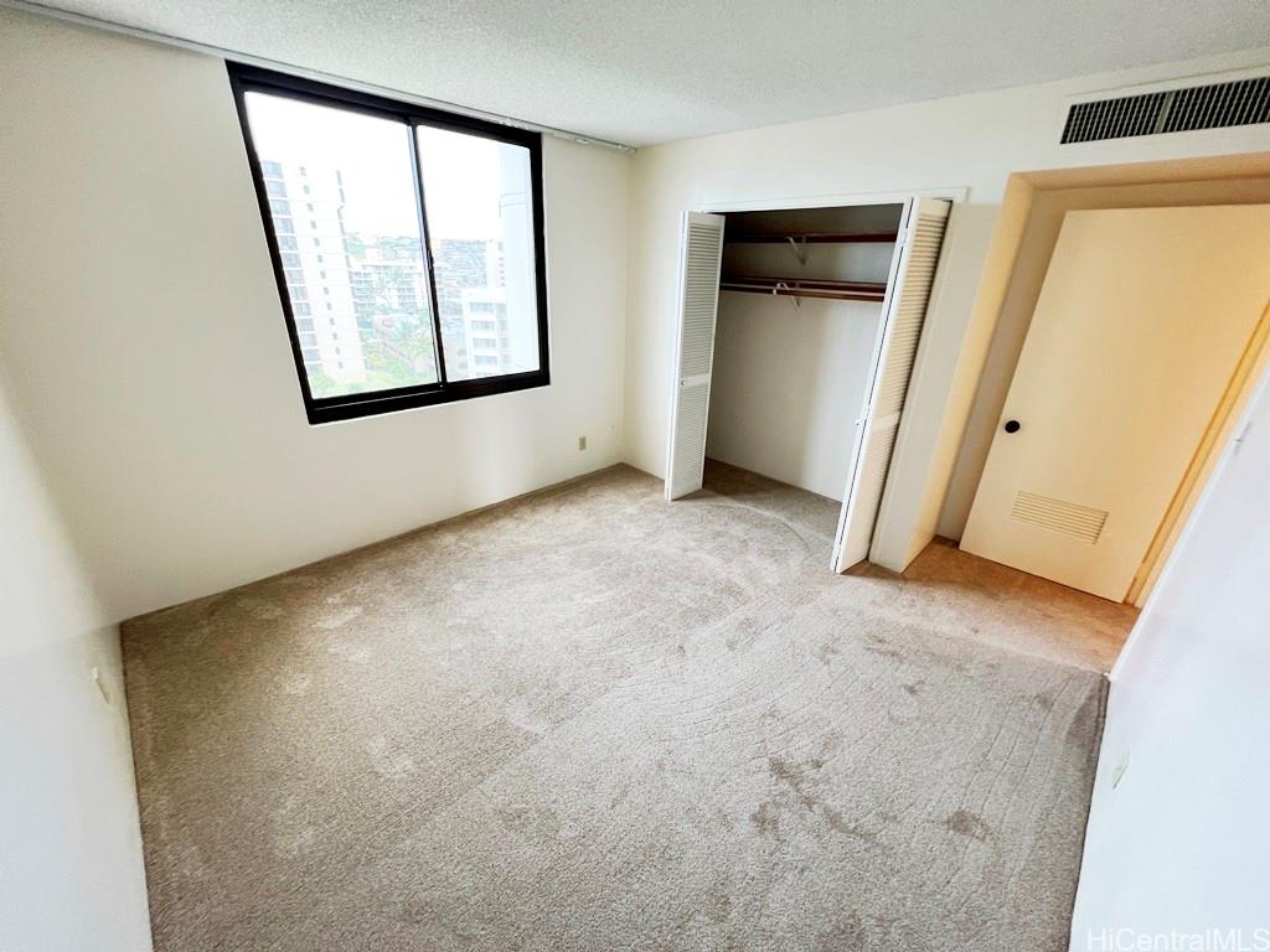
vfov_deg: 89.9
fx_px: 477
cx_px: 635
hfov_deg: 106.2
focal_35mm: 13
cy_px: 476
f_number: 1.8
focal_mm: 1.57
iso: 160
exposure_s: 1/60
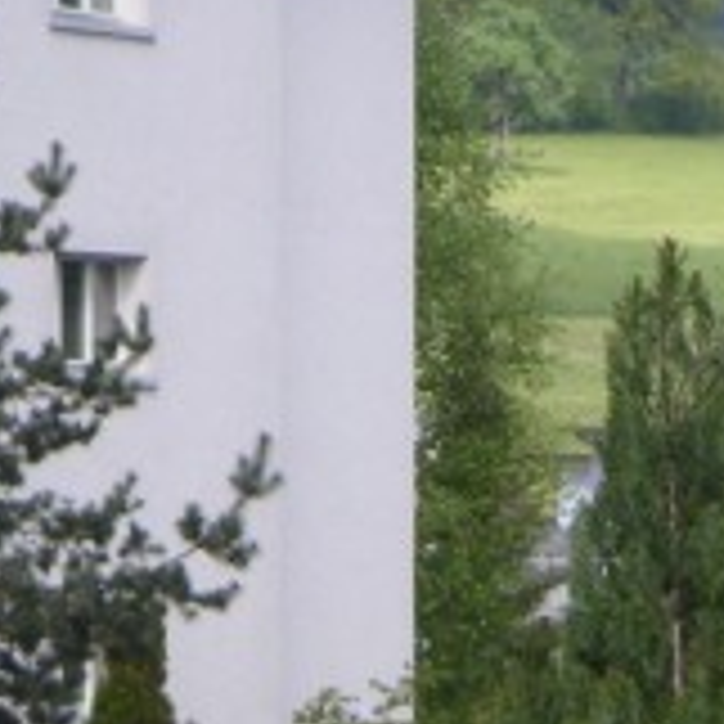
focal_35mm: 390
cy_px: 949
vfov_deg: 4.5
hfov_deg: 4.5
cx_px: 688
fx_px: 9229
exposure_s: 1/350
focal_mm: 17.1
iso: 50
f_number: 3.6
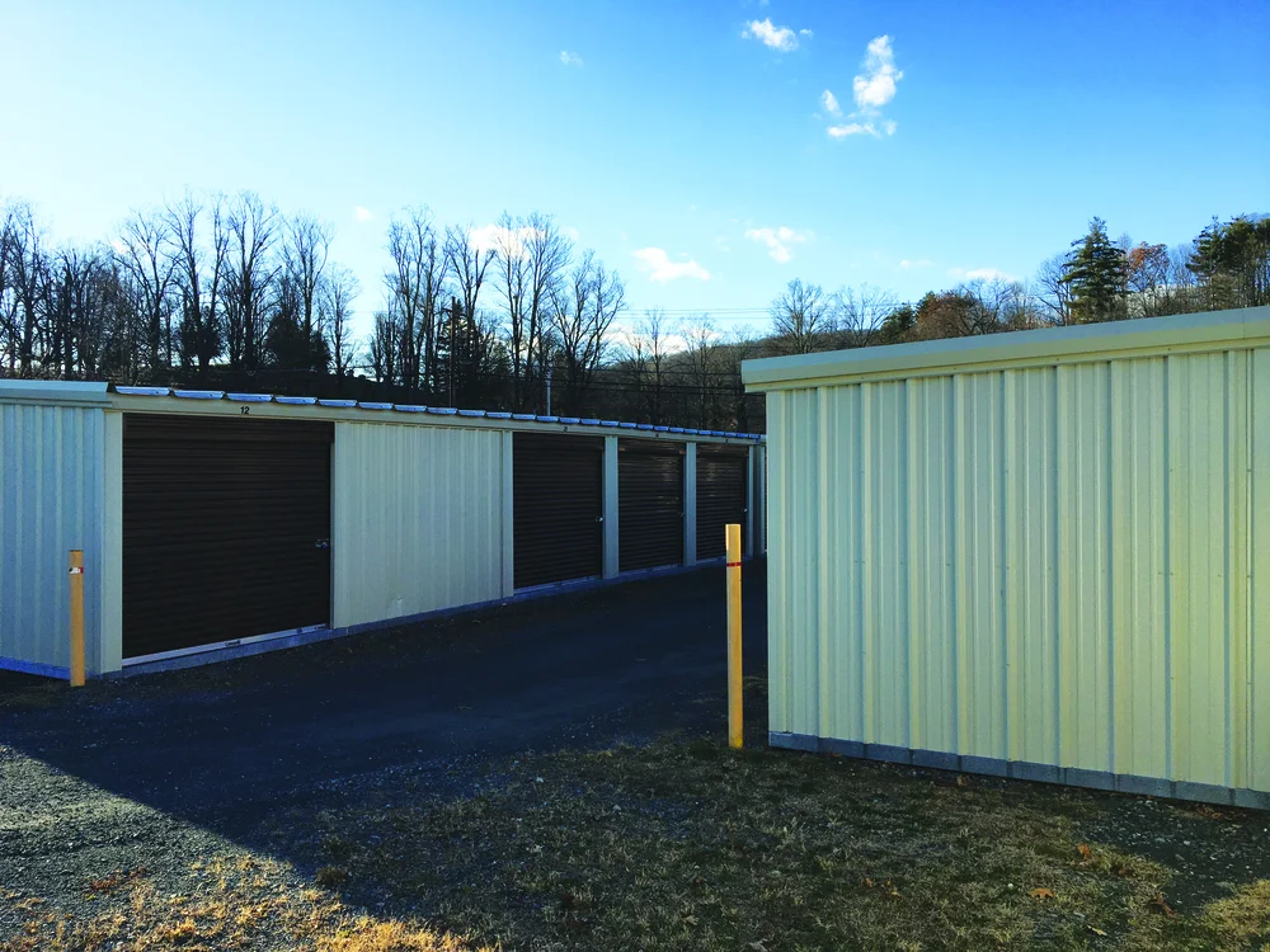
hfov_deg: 61.7
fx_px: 1064
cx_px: 635
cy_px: 476
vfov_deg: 48.2
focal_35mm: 29
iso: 25
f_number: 2.2
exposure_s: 1/1131
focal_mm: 4.15
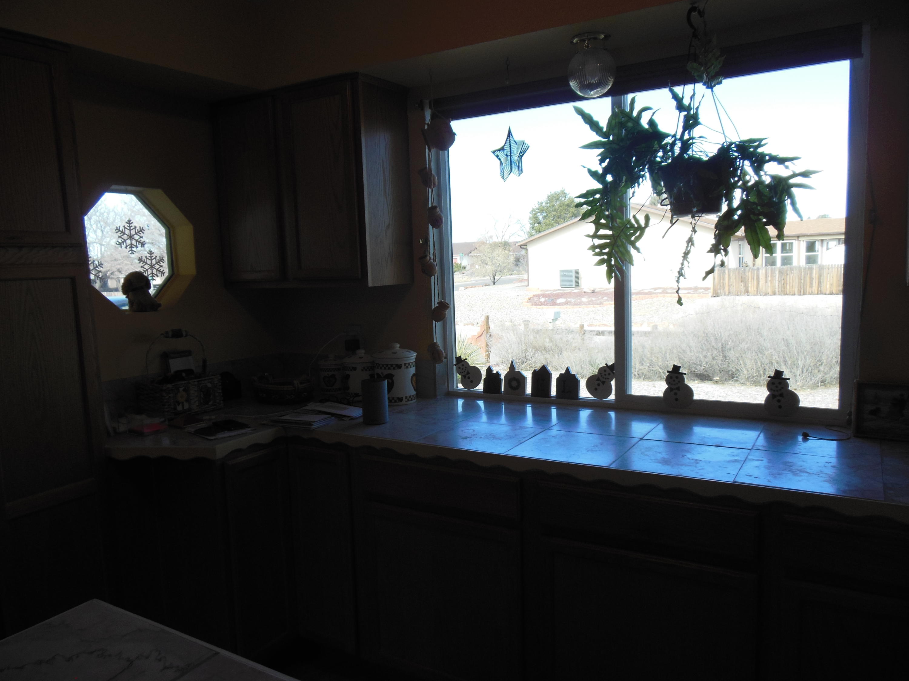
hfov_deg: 69.4
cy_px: 340
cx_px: 454
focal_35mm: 25
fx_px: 656
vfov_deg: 54.9
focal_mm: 4.5
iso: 125
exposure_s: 1/200
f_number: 3.2
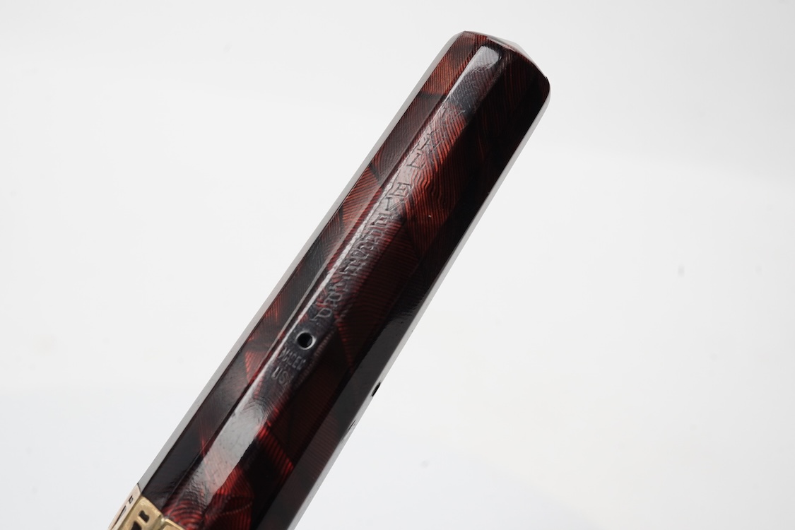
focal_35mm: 45
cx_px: 398
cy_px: 265
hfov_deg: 43.6
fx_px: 994
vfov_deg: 29.9
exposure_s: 1/100
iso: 640
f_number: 22
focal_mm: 30
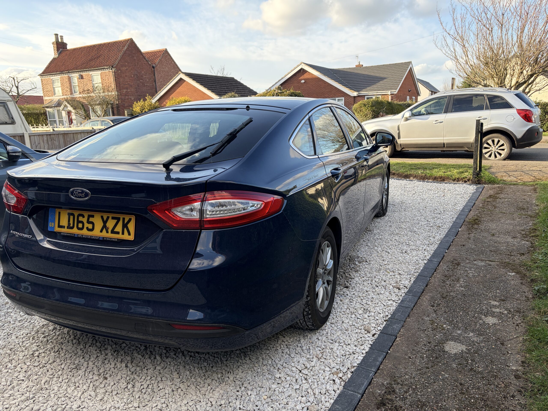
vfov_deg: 53.1
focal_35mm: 26
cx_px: 274
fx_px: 412
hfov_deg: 67.3
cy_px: 206
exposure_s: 1/773
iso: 64
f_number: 1.6
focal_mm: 5.96
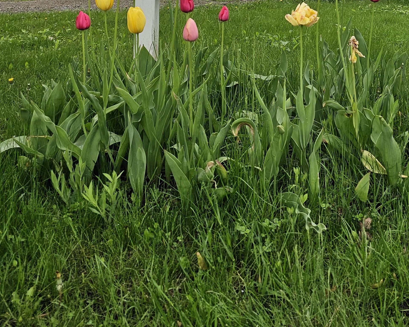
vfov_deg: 28.2
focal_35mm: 46
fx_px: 557
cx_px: 302
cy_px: -73
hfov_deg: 39.4
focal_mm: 6.3
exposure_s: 1/223
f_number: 1.7
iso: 20
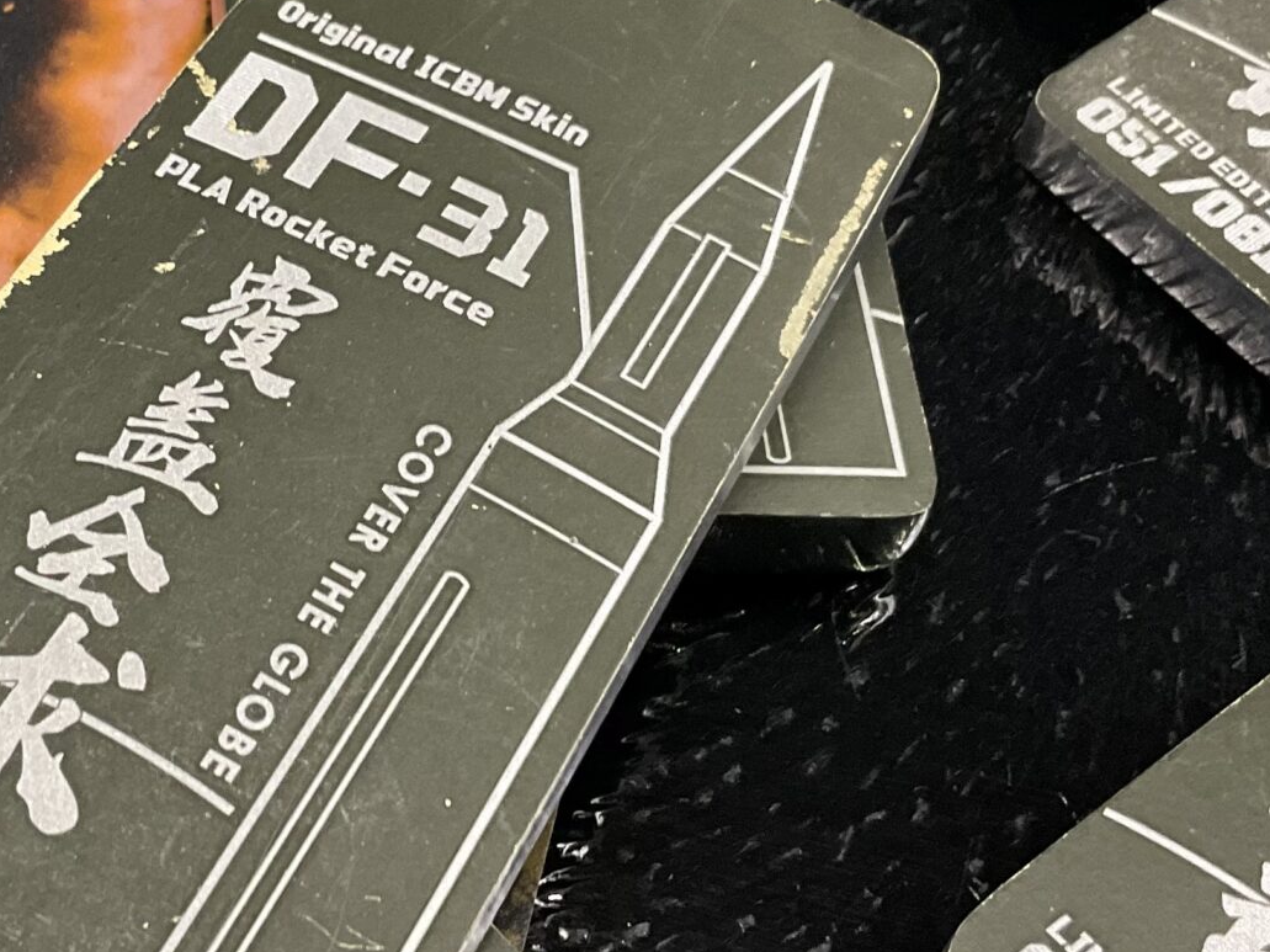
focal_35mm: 72
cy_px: 298
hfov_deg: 26.7
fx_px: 2641
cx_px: 309
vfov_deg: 20.3
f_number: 1.8
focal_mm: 3
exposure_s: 1/50
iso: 160
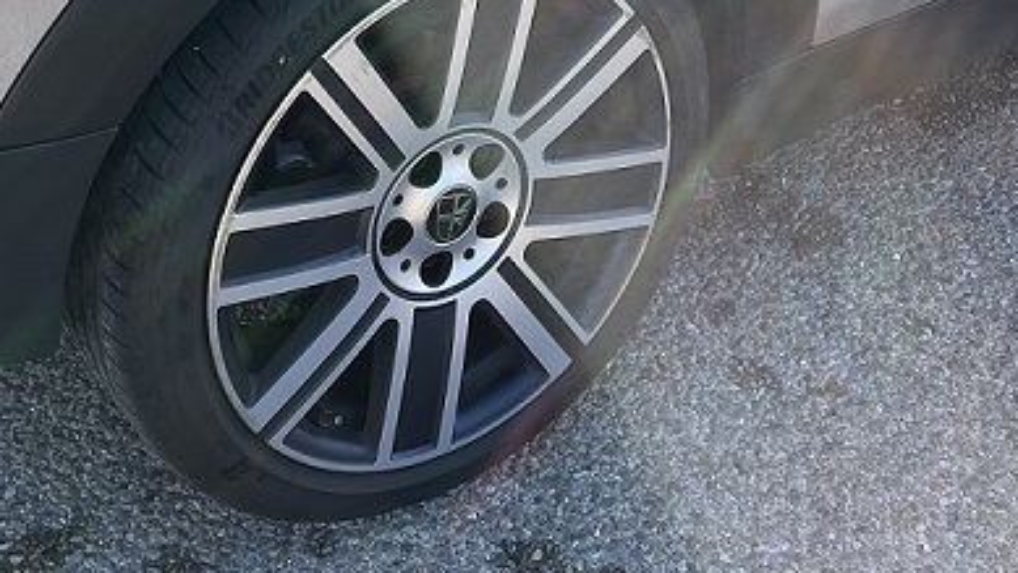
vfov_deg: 16.2
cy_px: -324
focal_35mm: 67
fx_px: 1809
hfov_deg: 31.4
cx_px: 496
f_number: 1.6
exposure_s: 1/615
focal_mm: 5.1
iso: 32
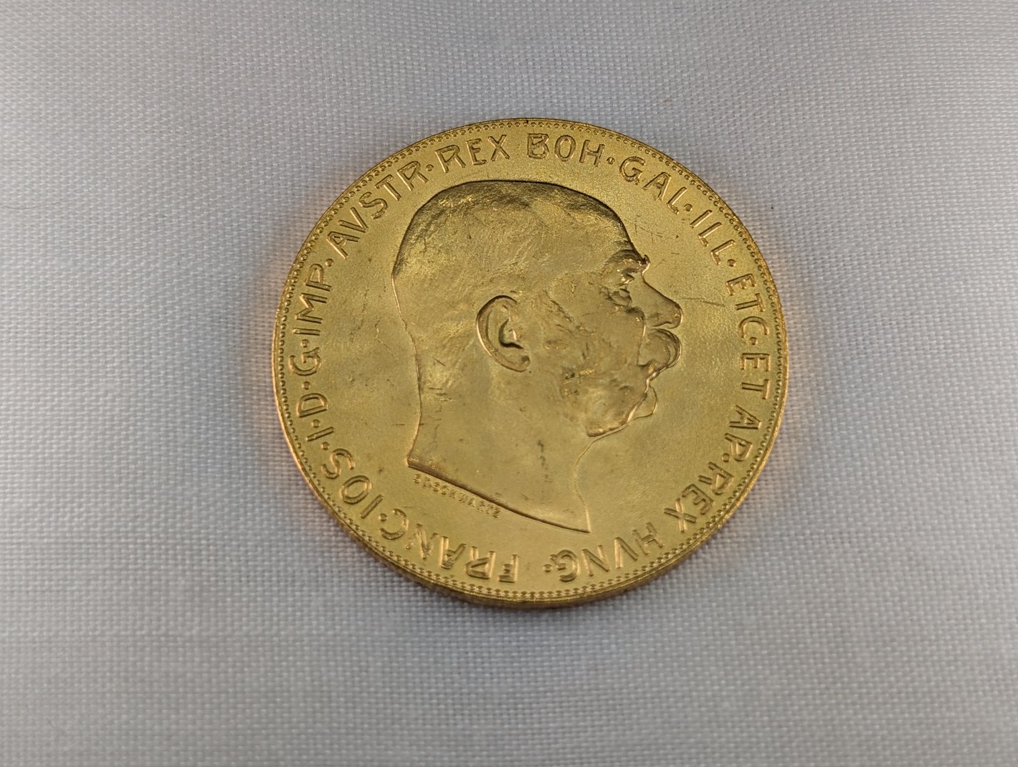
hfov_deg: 36.8
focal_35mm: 52
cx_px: 527
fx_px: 1532
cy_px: 389
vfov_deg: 28.1
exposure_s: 1/941
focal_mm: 6.9
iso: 21
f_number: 1.68
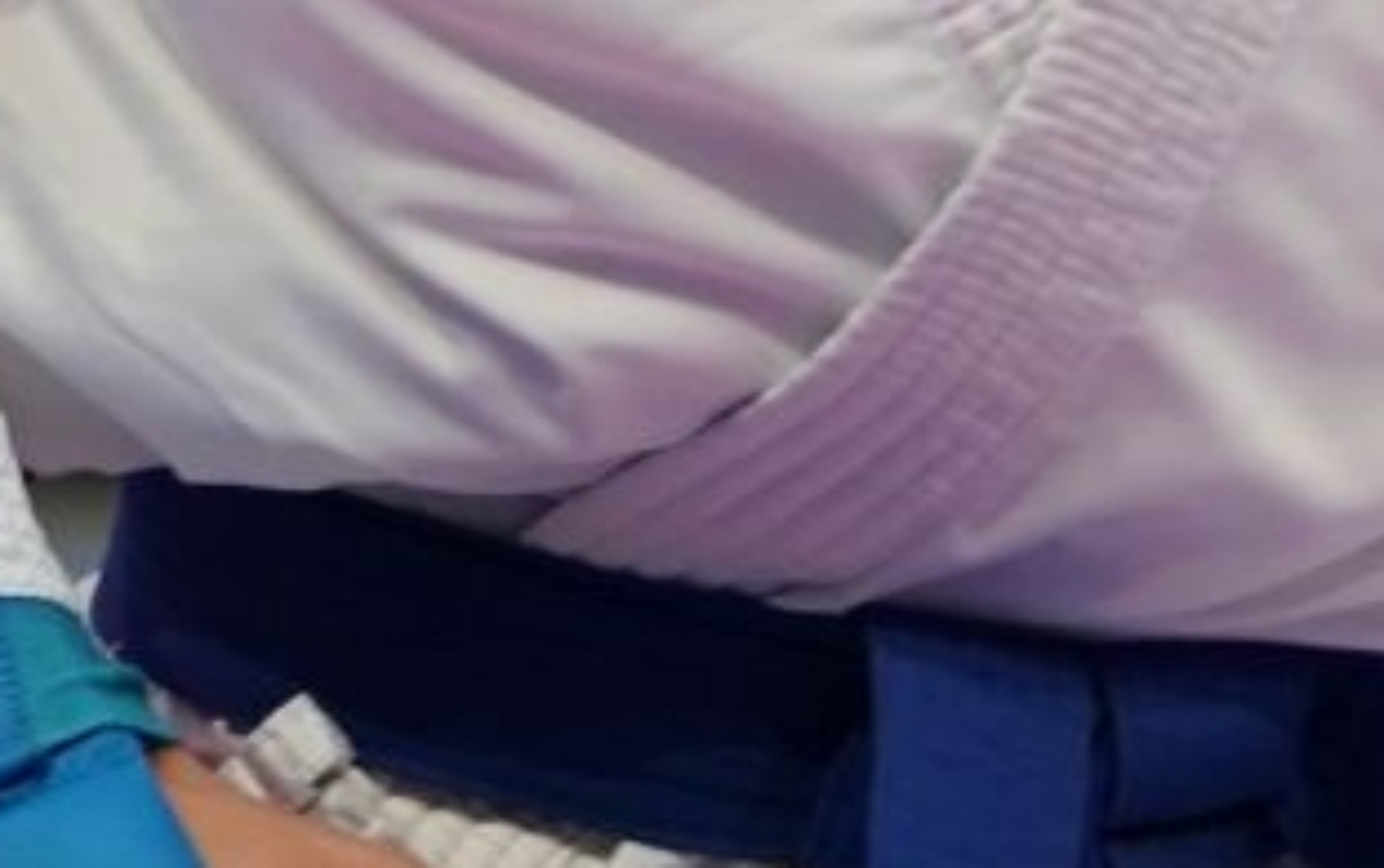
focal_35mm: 837
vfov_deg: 1.6
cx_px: 2225
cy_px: -966
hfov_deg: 2.5
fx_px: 31599
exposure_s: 1/1000
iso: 1250
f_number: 2.8
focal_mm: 95
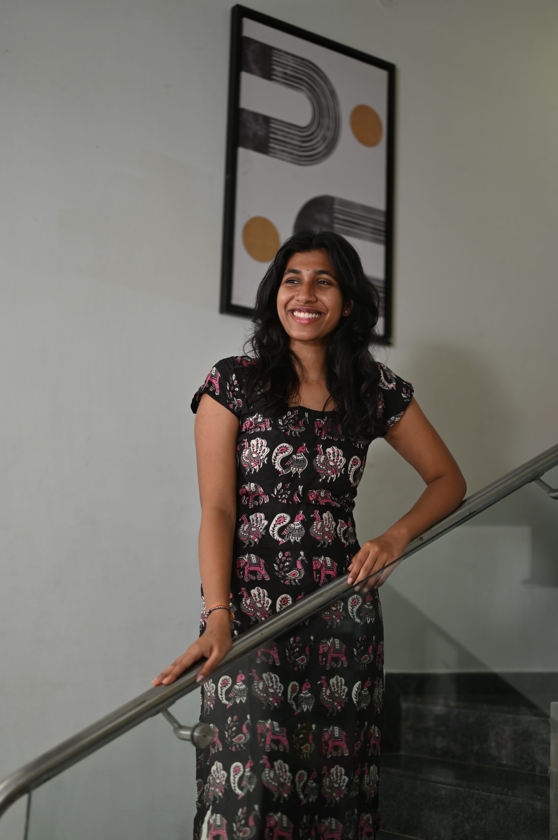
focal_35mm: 50
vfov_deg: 39.6
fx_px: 1164
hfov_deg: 27.0
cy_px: 420
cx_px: 279
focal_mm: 50
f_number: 1.8
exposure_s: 1/125
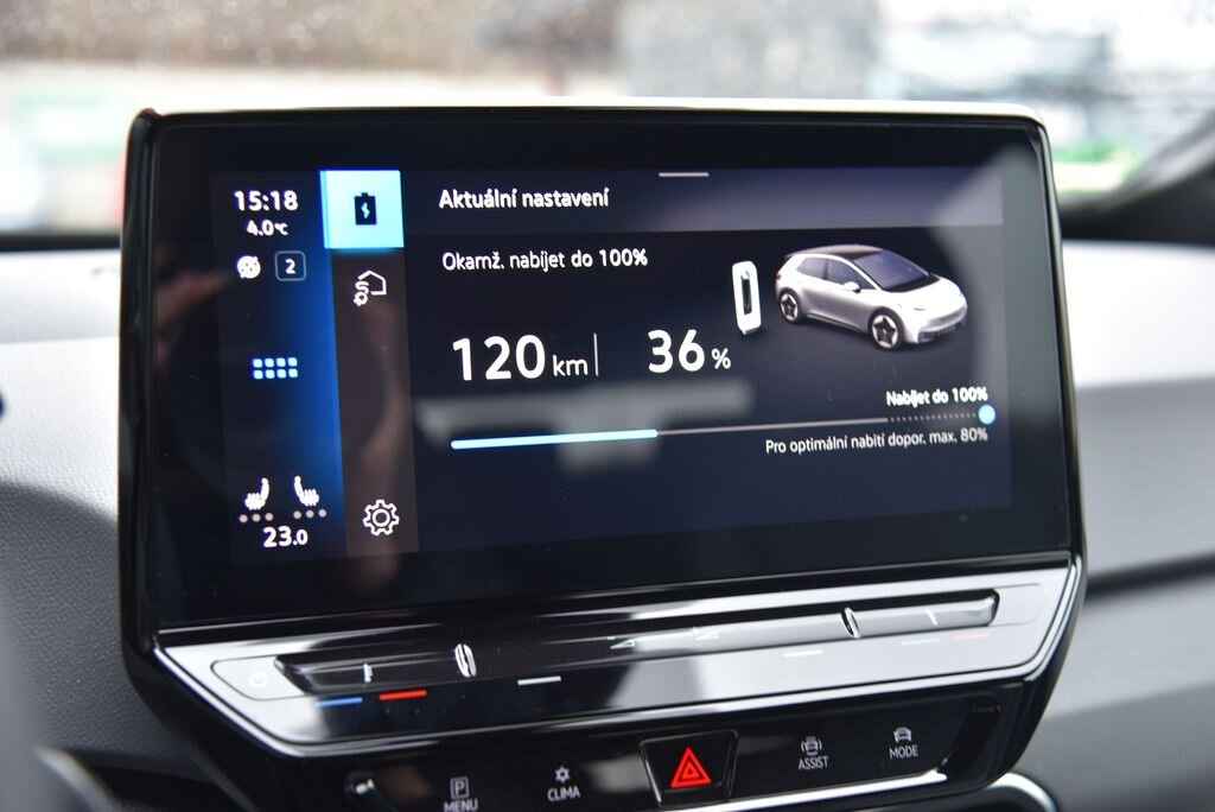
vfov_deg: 30.6
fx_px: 1486
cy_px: 406
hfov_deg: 44.5
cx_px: 608
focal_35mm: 44
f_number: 4
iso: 500
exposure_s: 1/50
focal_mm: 44
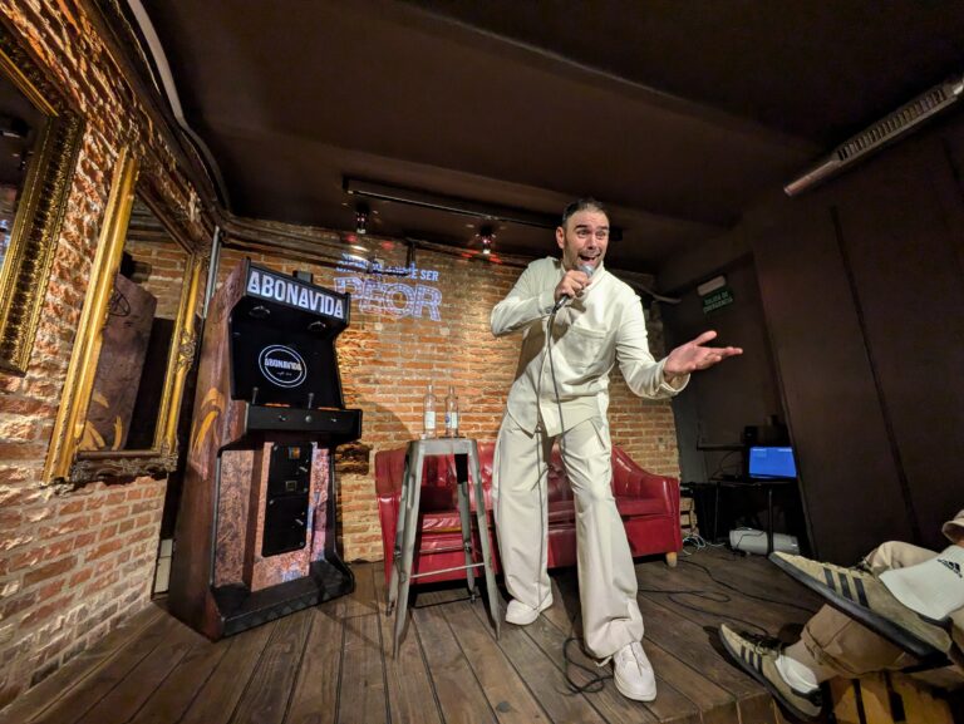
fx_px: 390
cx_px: 482
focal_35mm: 14
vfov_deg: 85.7
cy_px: 362
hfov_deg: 102.0
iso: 245
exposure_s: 1/25
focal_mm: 1.83
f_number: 2.2
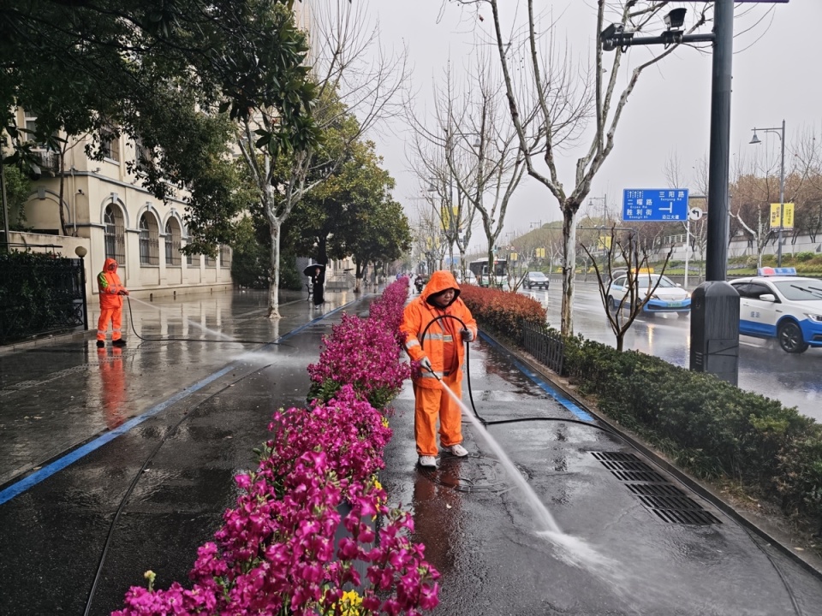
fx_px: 546
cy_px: 308
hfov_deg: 73.9
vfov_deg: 58.9
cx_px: 411
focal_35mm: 23
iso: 50
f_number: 1.62
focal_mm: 6.55
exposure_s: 1/315
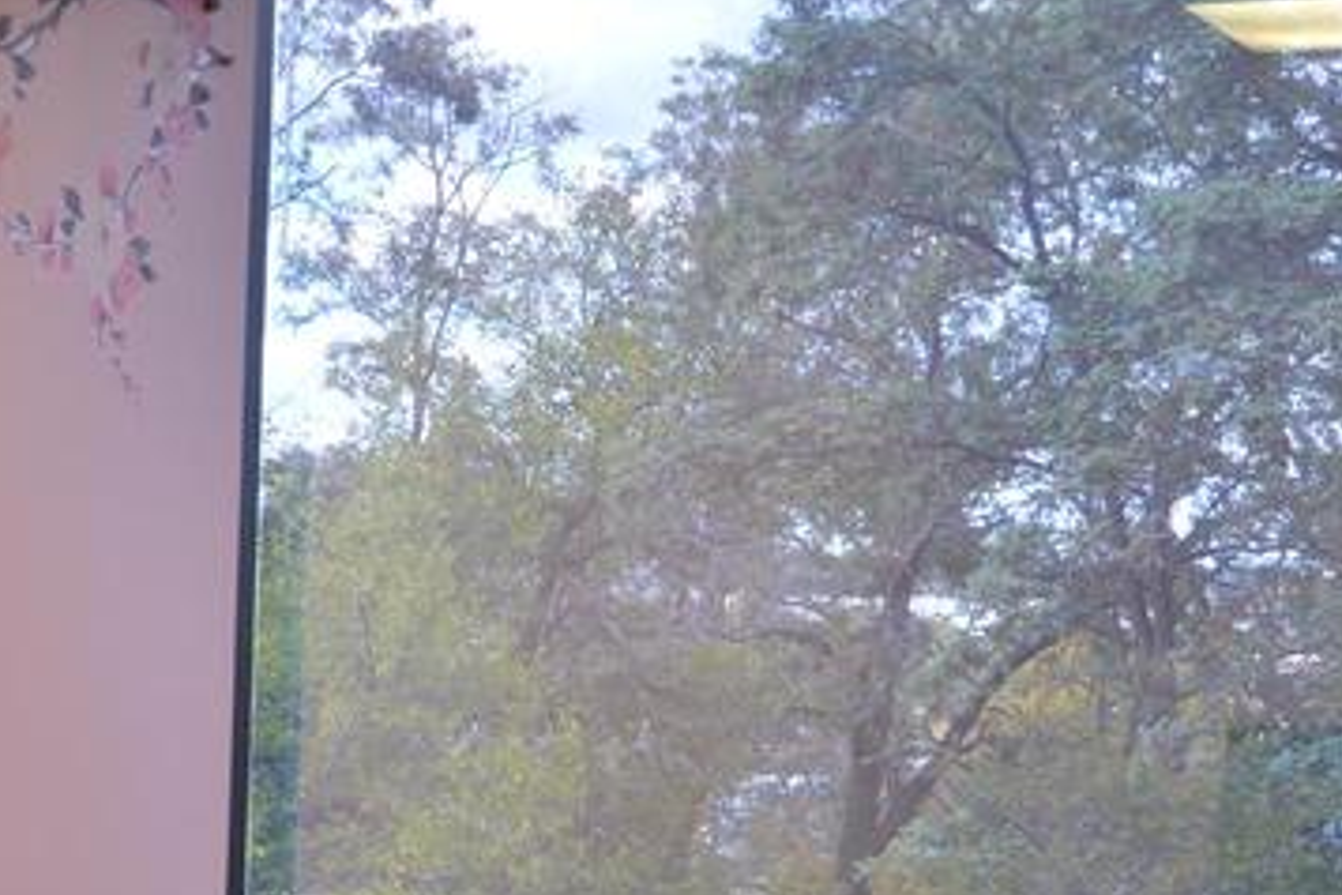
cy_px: 878
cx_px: 211
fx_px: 3206
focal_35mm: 86
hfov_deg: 23.2
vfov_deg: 15.6
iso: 400
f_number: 4.5
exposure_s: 1/80
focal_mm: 20
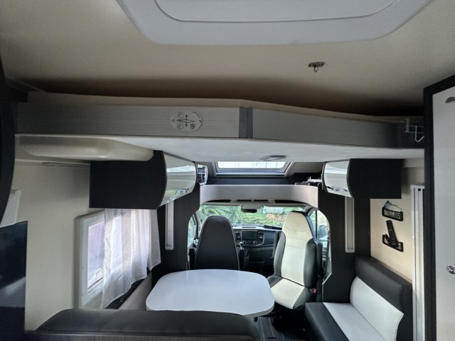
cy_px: 170
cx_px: 228
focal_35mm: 14
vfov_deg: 85.7
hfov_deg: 102.1
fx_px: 184
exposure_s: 1/60
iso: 400
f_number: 2.2
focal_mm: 2.22
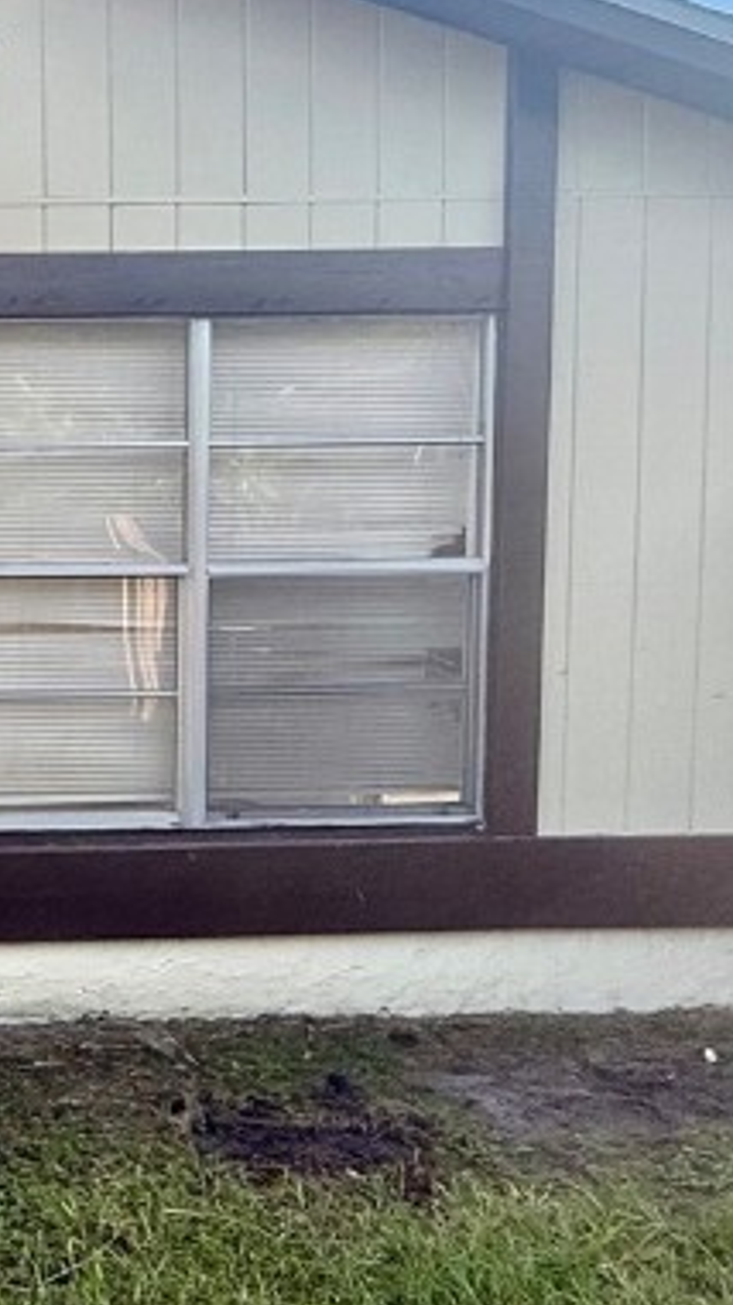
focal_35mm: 41
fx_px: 1418
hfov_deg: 23.3
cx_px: -363
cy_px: 706
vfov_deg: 49.4
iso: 50
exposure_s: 1/216
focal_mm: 2.22
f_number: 2.2
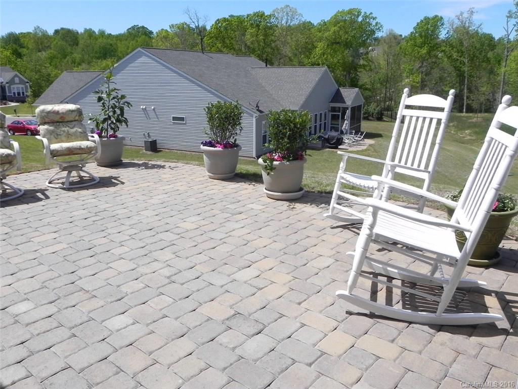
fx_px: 434
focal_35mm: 29
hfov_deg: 61.7
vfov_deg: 48.2
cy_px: 194
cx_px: 259
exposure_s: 1/438
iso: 160
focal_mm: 5.2
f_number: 7.1
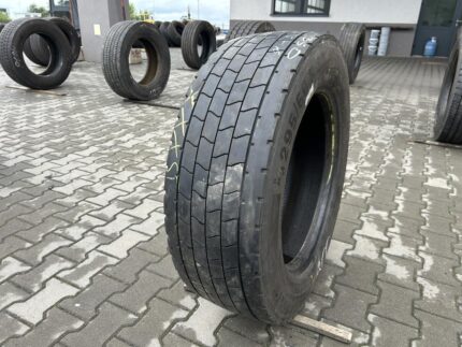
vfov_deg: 53.1
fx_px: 347
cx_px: 231
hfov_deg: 67.3
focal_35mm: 26
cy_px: 174
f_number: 1.5
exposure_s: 1/482
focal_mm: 5.7
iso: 50
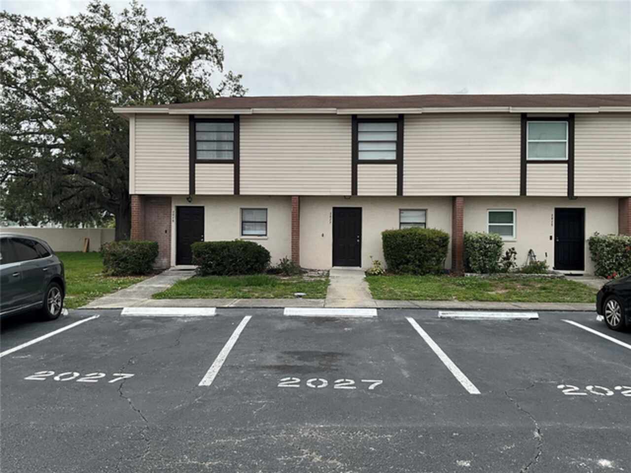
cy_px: 236
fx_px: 529
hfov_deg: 61.7
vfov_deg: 48.2
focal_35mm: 29
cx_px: 316
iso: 25
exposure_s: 1/397
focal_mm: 3
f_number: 1.8
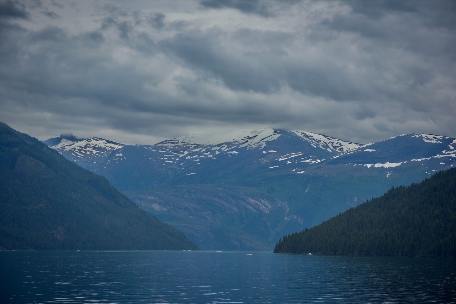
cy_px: 152
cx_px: 228
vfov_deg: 9.5
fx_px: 1837
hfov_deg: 14.2
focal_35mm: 145
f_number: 9
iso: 100
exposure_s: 1/320
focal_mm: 145
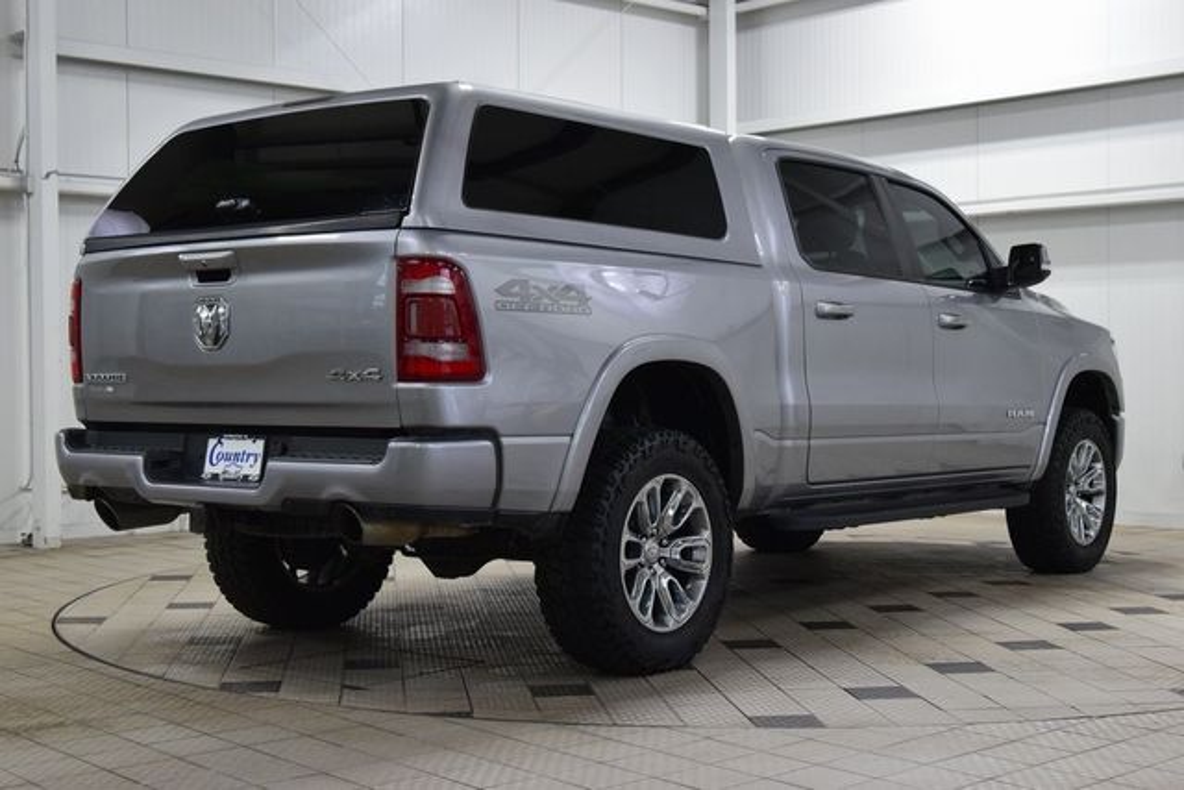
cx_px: 592
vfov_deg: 26.5
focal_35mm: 51
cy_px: 395
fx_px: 1678
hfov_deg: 38.9
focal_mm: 34
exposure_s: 1/60
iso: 1600
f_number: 6.3
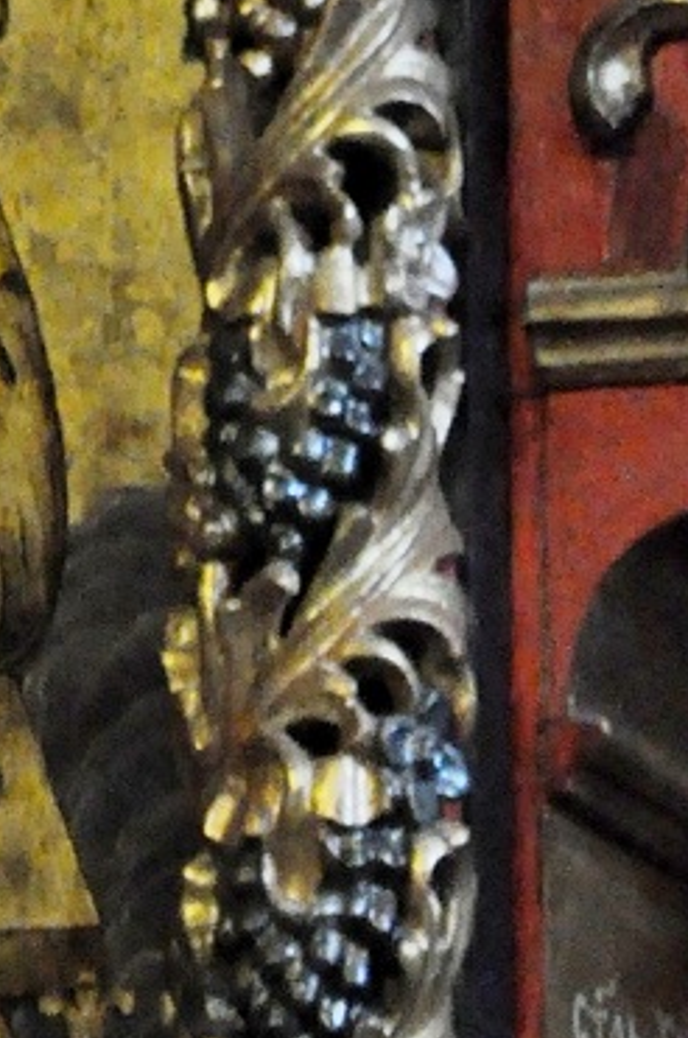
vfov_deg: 2.7
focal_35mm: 767
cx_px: -808
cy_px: 322
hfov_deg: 1.8
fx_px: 22081
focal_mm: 105
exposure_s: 1/30
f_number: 5.6
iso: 3200
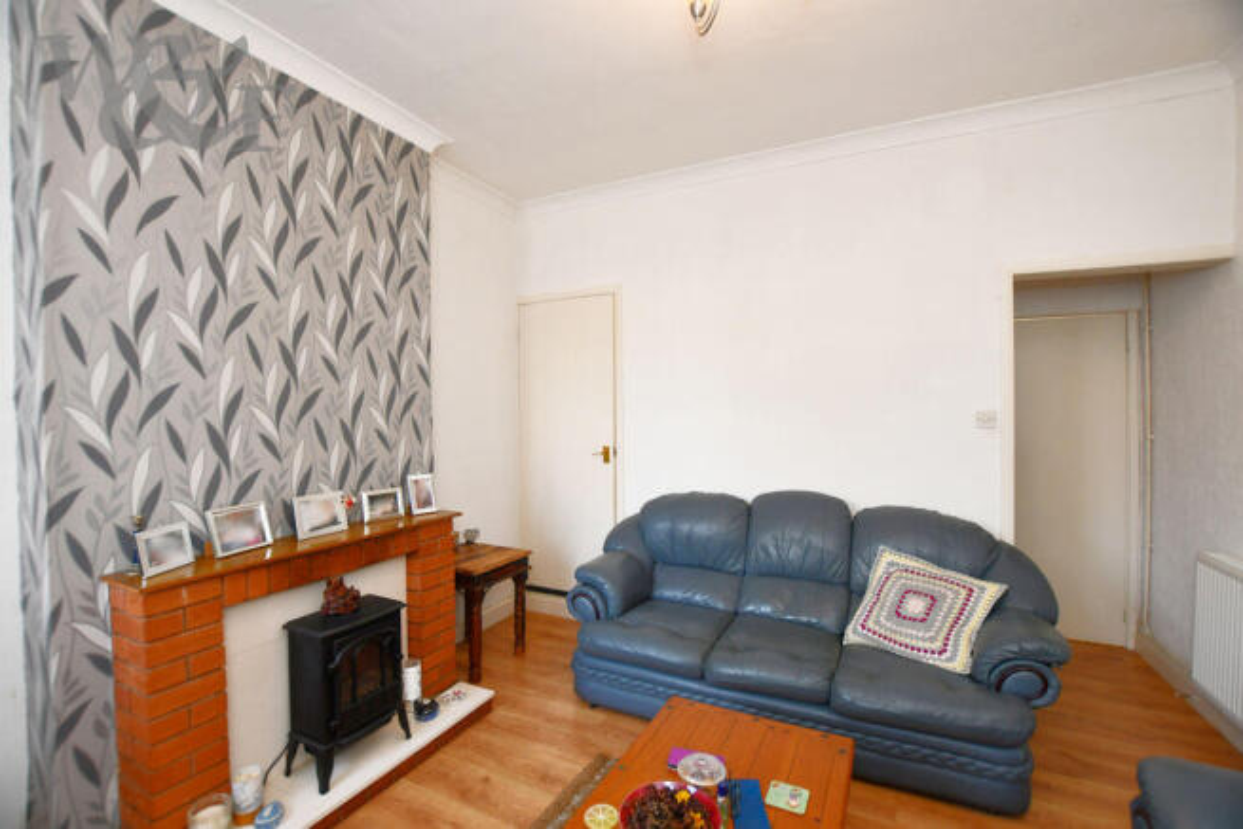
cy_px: 414
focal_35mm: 15
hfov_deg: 100.4
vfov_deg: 77.4
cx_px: 622
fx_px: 518
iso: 640
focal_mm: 10
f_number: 4
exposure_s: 1/60
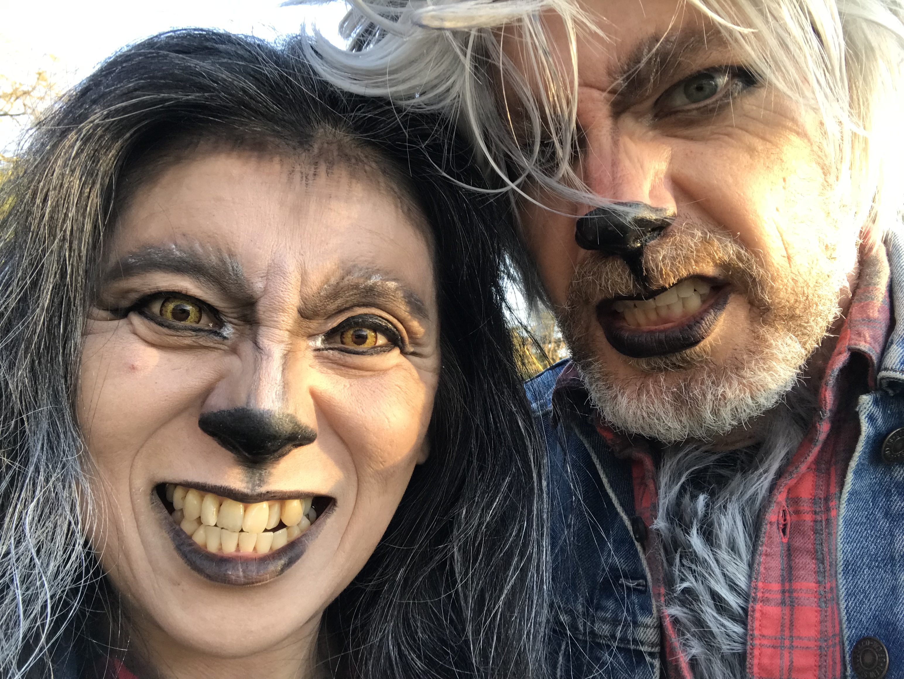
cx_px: 452
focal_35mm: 32
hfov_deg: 56.8
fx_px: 836
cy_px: 340
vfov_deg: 44.2
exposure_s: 1/120
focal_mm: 2.87
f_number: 2.2
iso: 40
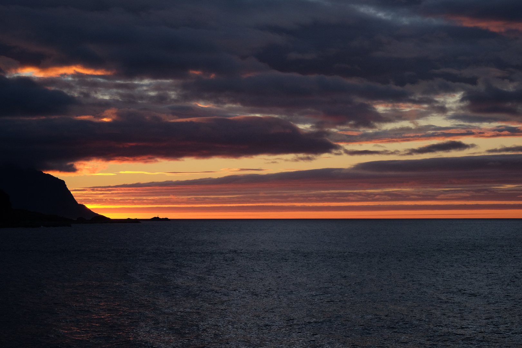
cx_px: 261
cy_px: 174
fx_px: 1305
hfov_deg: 22.6
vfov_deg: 15.2
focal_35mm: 90
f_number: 11
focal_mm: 60
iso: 800
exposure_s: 1/220
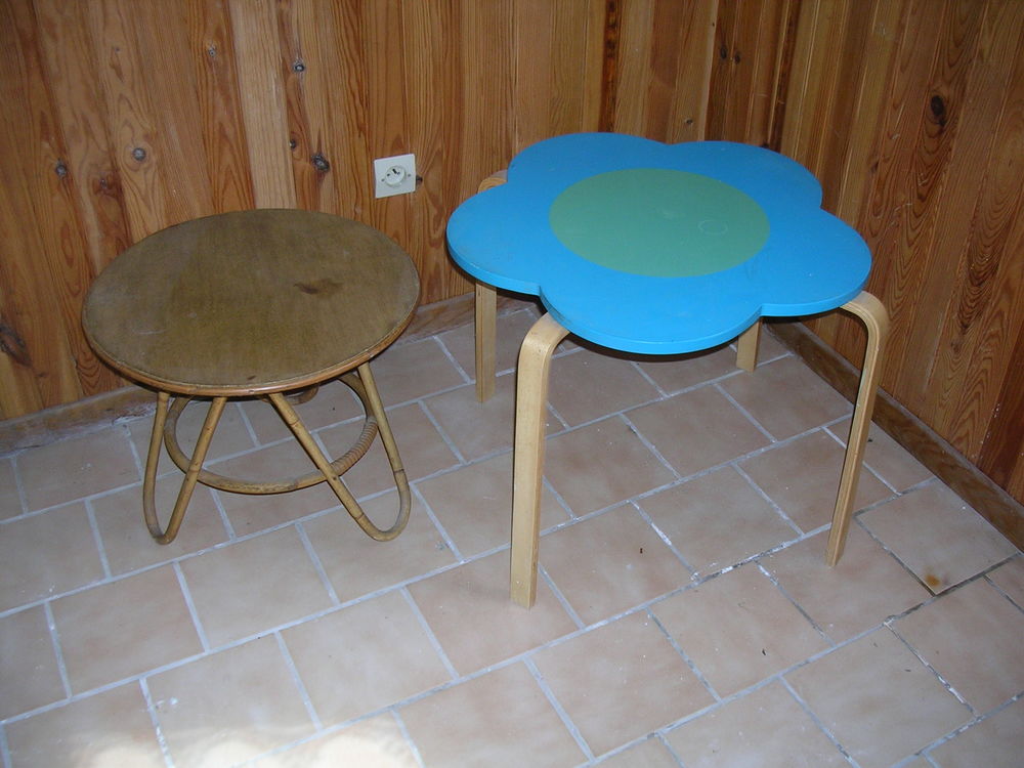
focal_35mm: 38
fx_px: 1124
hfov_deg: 49.0
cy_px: 384
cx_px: 512
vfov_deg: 37.7
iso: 66
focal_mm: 5.8
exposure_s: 1/60.1
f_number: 2.8
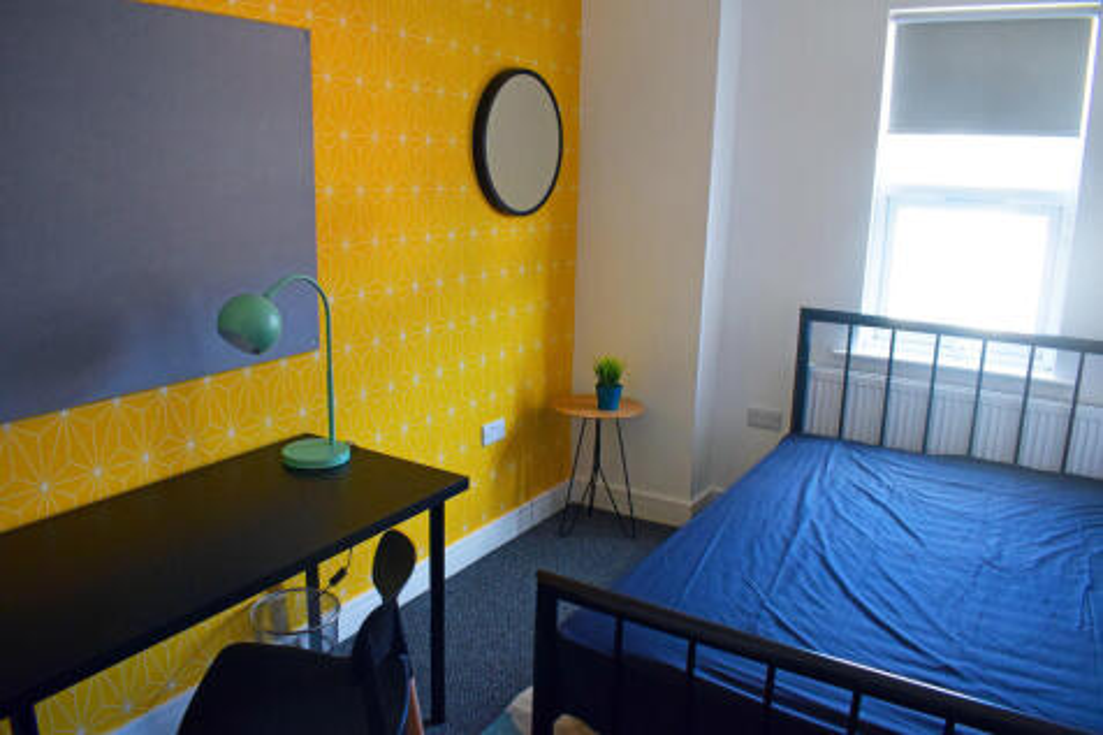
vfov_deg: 47.9
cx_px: 552
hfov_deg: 67.4
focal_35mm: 27
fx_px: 827
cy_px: 368
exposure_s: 1/60
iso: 1600
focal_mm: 18
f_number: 7.1
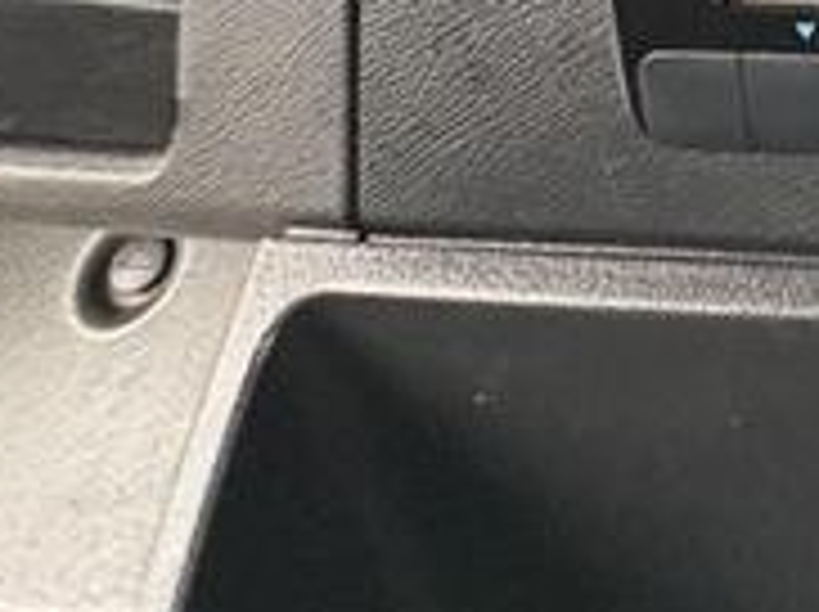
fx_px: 1630
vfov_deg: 15.4
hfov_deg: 20.6
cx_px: 1444
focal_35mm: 69
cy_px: -724
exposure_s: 1/60
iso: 640
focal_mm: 2.22
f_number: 2.2
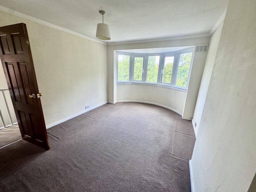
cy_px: 96
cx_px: 128
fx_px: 104
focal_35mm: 14
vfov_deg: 85.7
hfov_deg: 102.1
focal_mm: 2.22
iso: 80
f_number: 2.2
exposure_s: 1/99
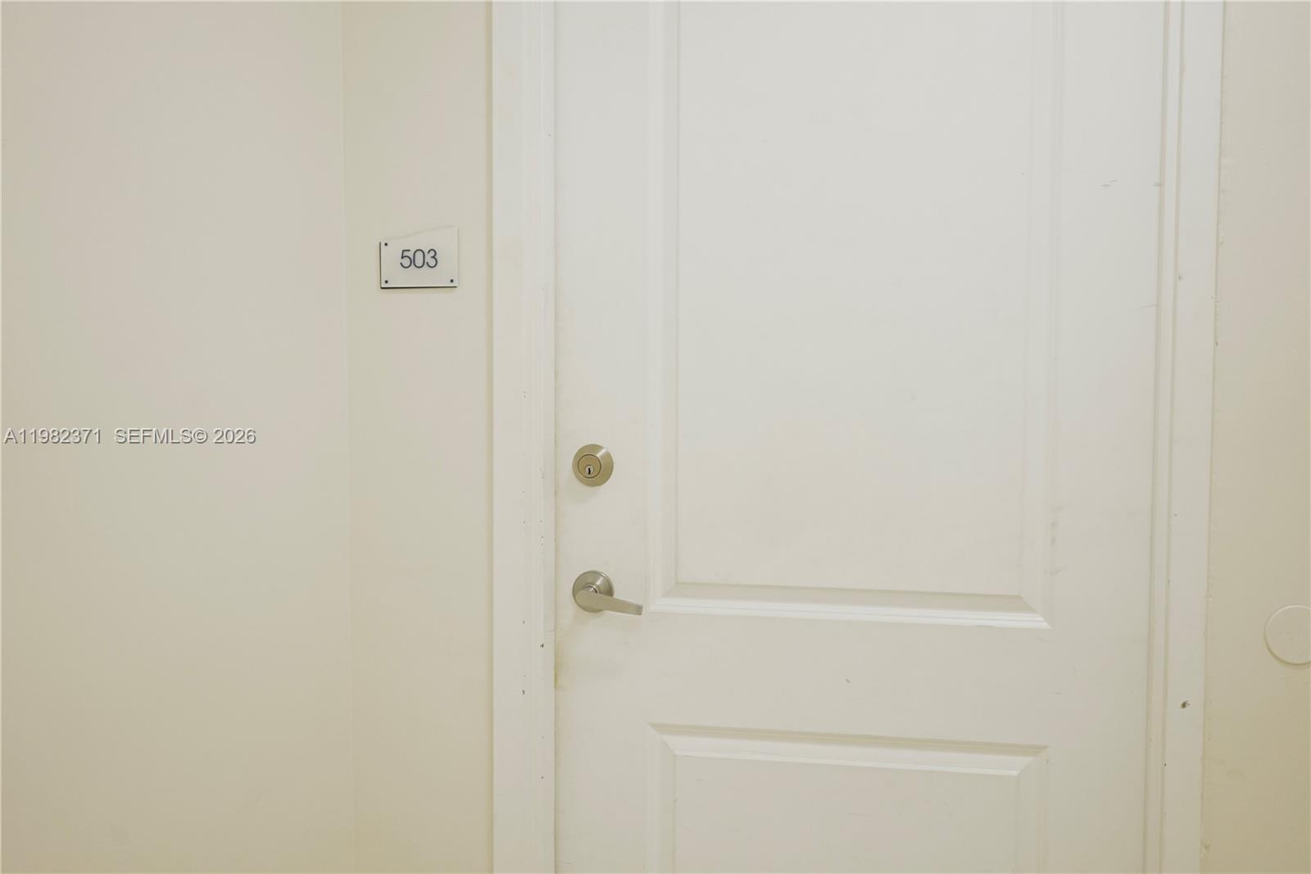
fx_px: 1493
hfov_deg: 47.4
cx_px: 656
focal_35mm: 41
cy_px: 437
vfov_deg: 32.6
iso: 1600
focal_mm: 41
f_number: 4.5
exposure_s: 1/60
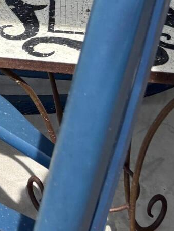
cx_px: -122
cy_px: -215
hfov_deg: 12.1
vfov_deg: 14.6
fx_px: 764
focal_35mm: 114
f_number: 1.6
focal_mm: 5.96
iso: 50
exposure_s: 1/2538
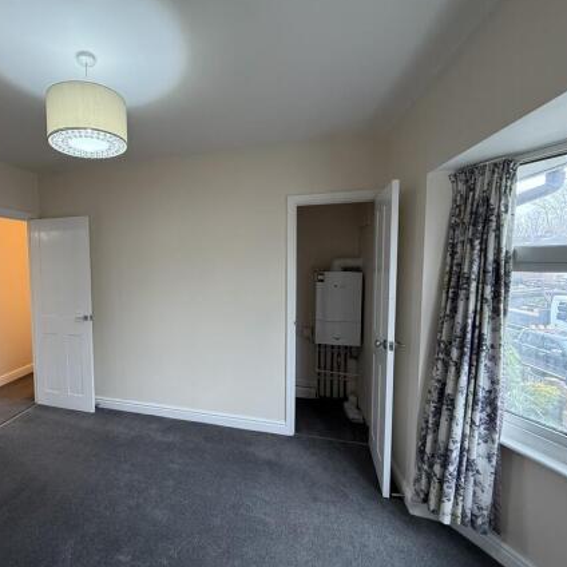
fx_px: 315
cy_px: 283
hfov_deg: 80.9
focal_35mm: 17
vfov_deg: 84.0
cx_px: 185
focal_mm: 2.22
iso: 200
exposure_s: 1/50
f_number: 2.2
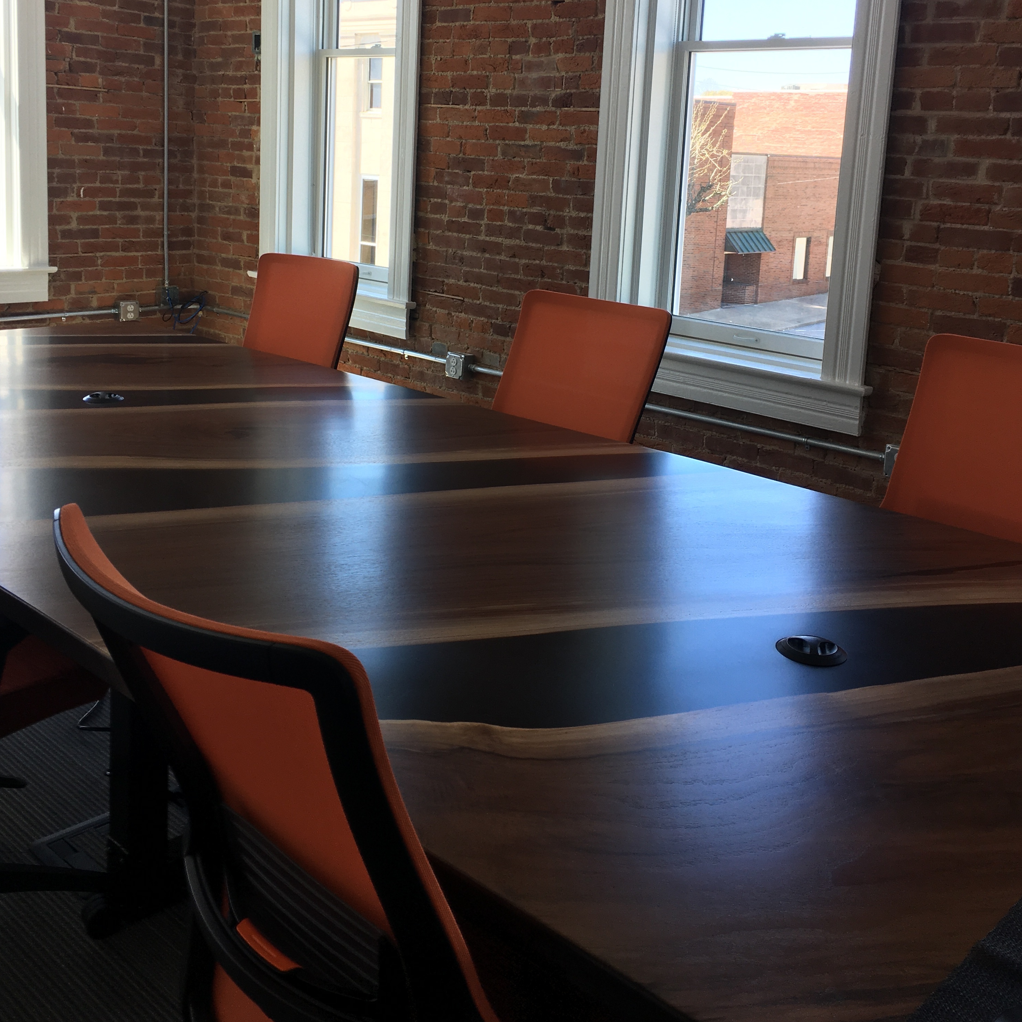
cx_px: 510
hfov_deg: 47.2
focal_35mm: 35
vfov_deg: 46.4
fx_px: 1169
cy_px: 327
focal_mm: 4.15
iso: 25
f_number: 2.2
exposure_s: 1/120
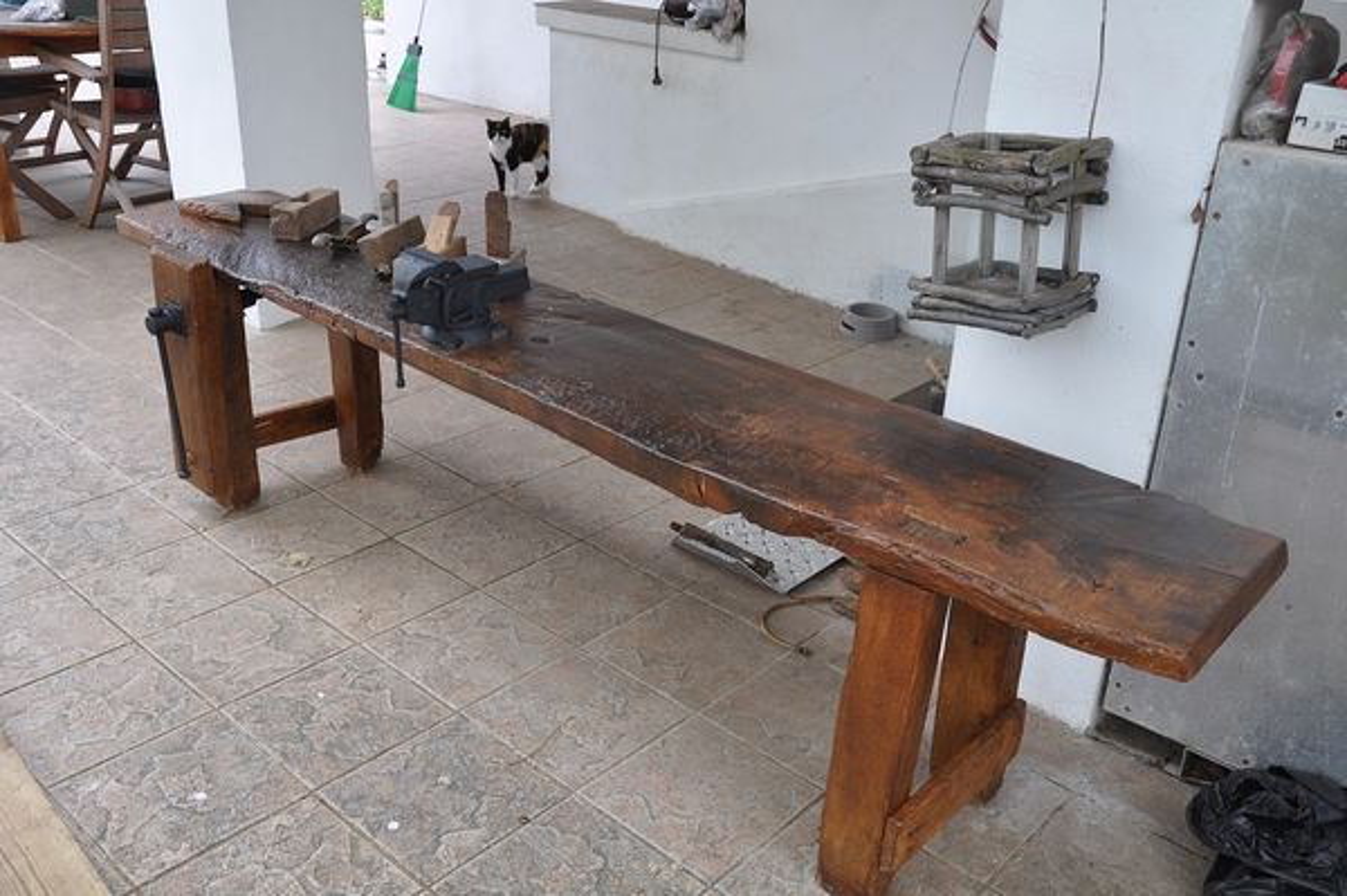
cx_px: 674
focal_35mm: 33
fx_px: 1234
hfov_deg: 57.3
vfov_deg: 39.9
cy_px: 448
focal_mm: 22
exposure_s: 1/30
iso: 320
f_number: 5.6
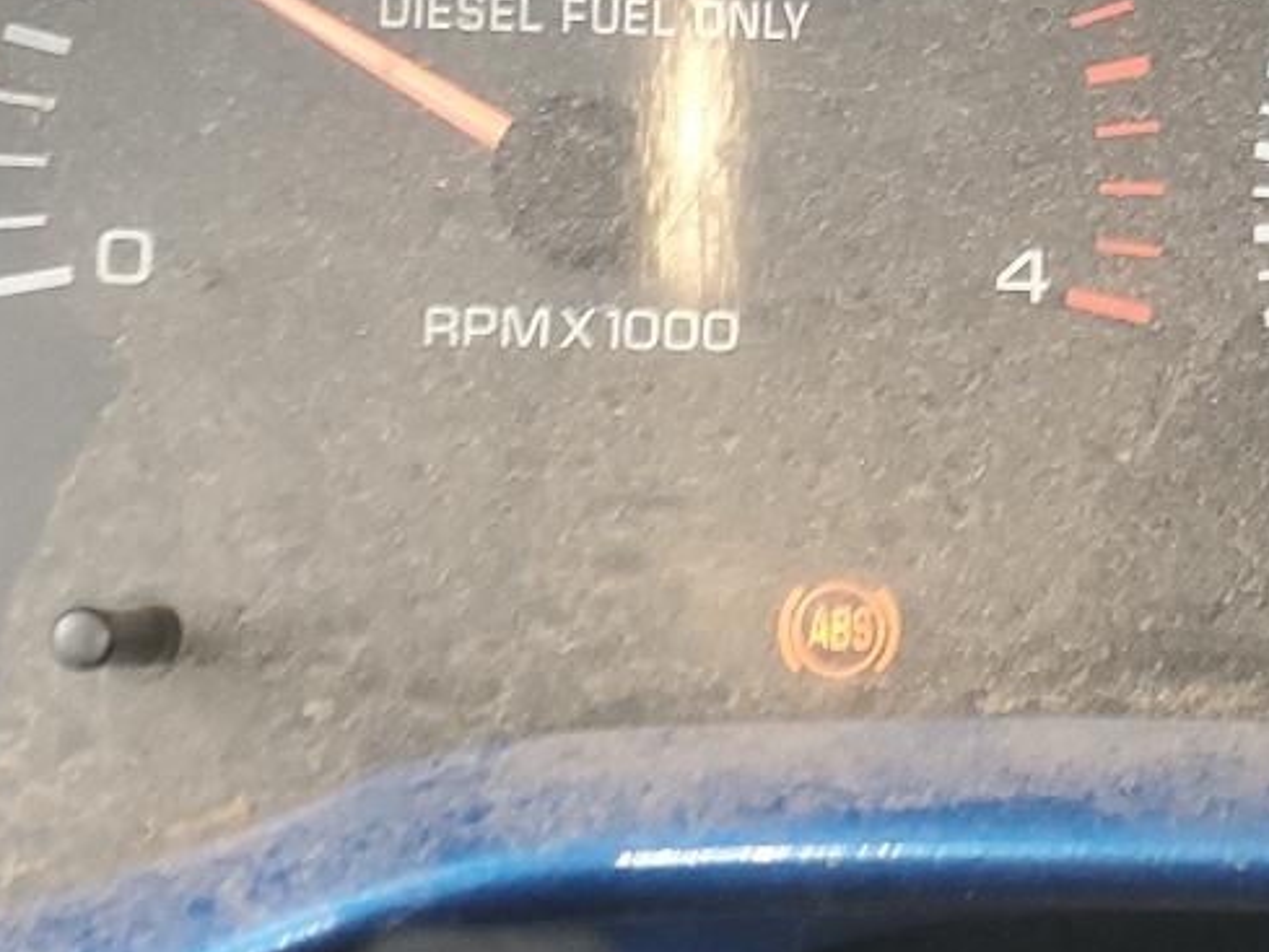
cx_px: 1009
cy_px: 153
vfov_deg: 17.2
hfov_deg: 22.7
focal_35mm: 85
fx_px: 3117
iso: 86
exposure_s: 1/120
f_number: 1.5
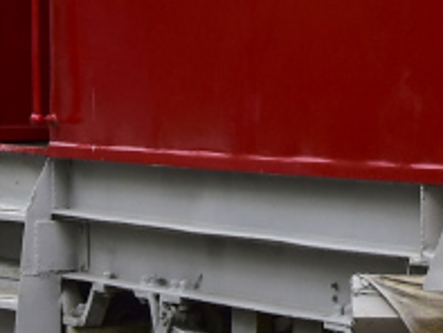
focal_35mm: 200
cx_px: 569
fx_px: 2563
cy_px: -208
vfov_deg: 7.3
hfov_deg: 9.7
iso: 160
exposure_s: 1/640
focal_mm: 21
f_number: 3.8
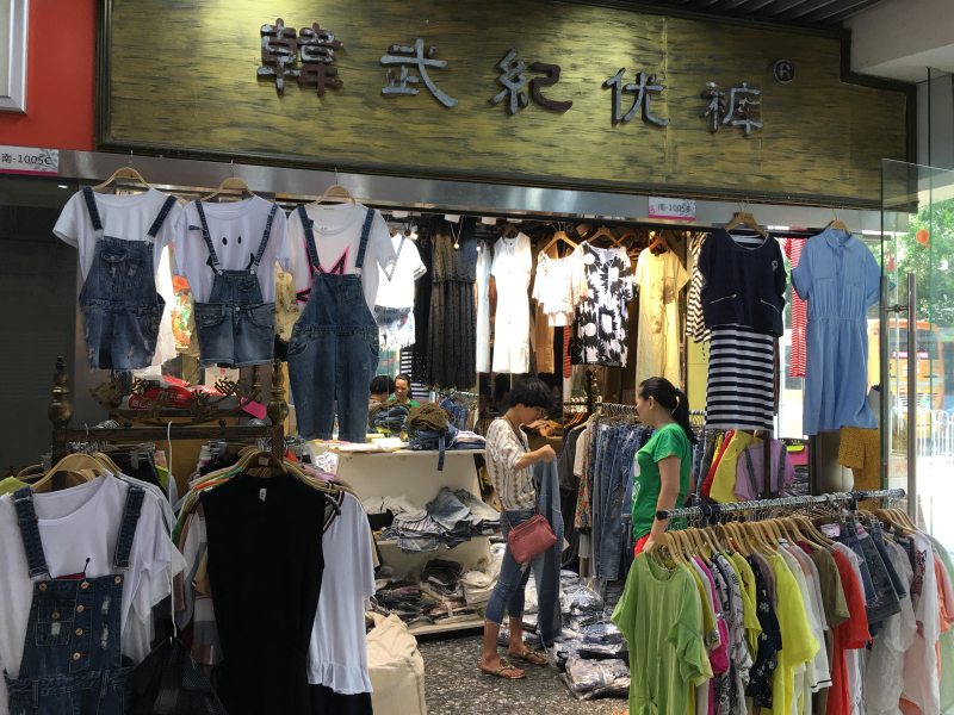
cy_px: 358
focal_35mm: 29
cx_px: 477
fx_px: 799
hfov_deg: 61.7
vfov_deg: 48.2
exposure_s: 1/33
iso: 25
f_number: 2.2
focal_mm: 4.15
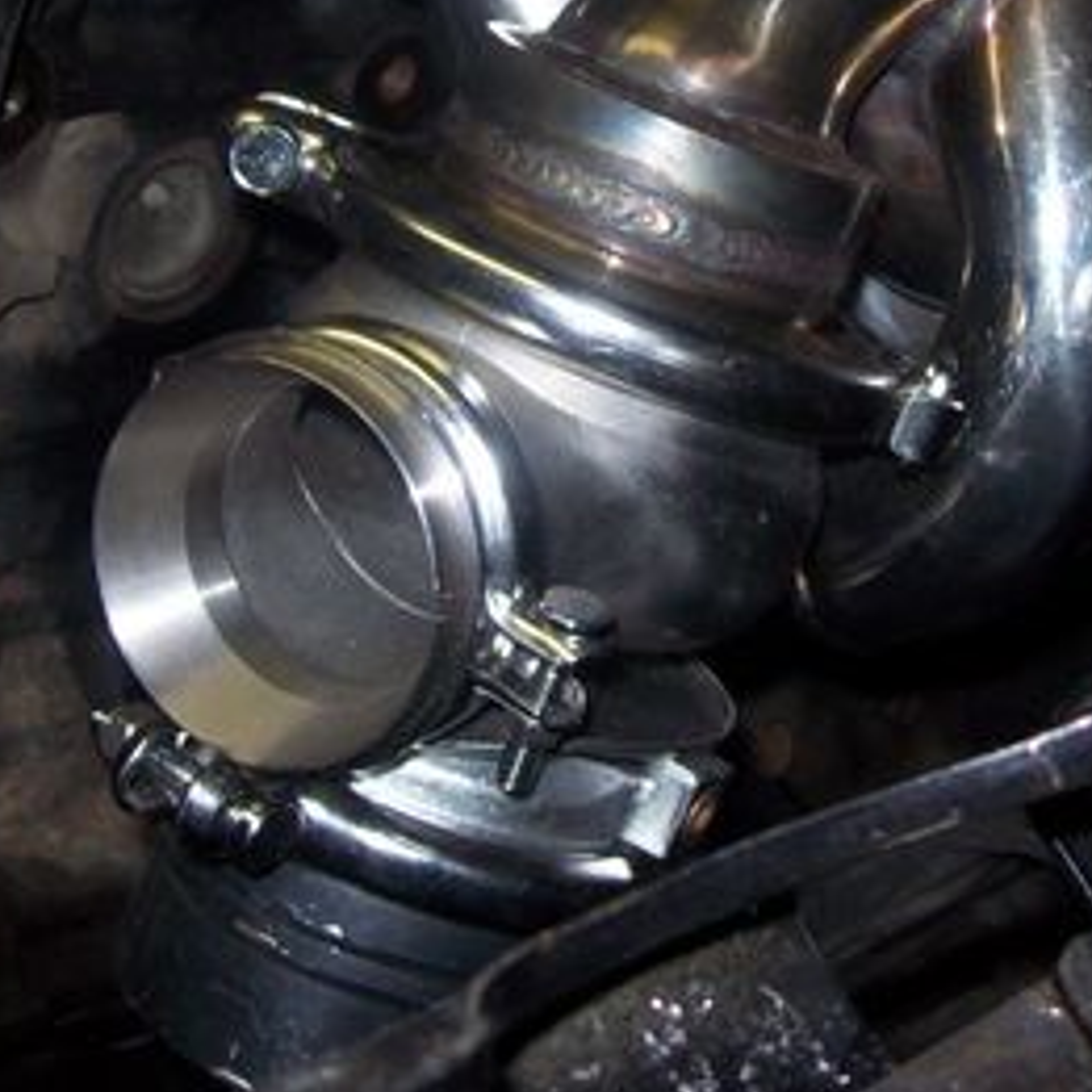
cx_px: 690
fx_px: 2784
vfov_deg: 22.0
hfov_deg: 22.1
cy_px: 255
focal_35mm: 78
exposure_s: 1/64
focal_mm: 6
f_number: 2.7
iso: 80
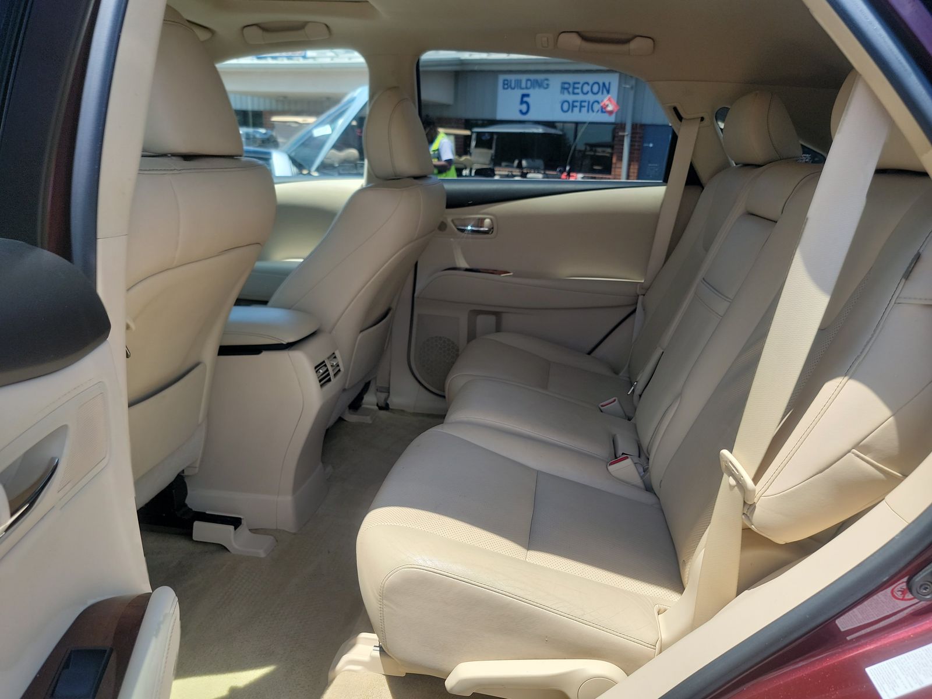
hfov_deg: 71.6
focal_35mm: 24
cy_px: 350
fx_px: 646
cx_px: 466
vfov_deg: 56.8
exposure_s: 1/318
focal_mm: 6.7
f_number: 1.8
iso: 50
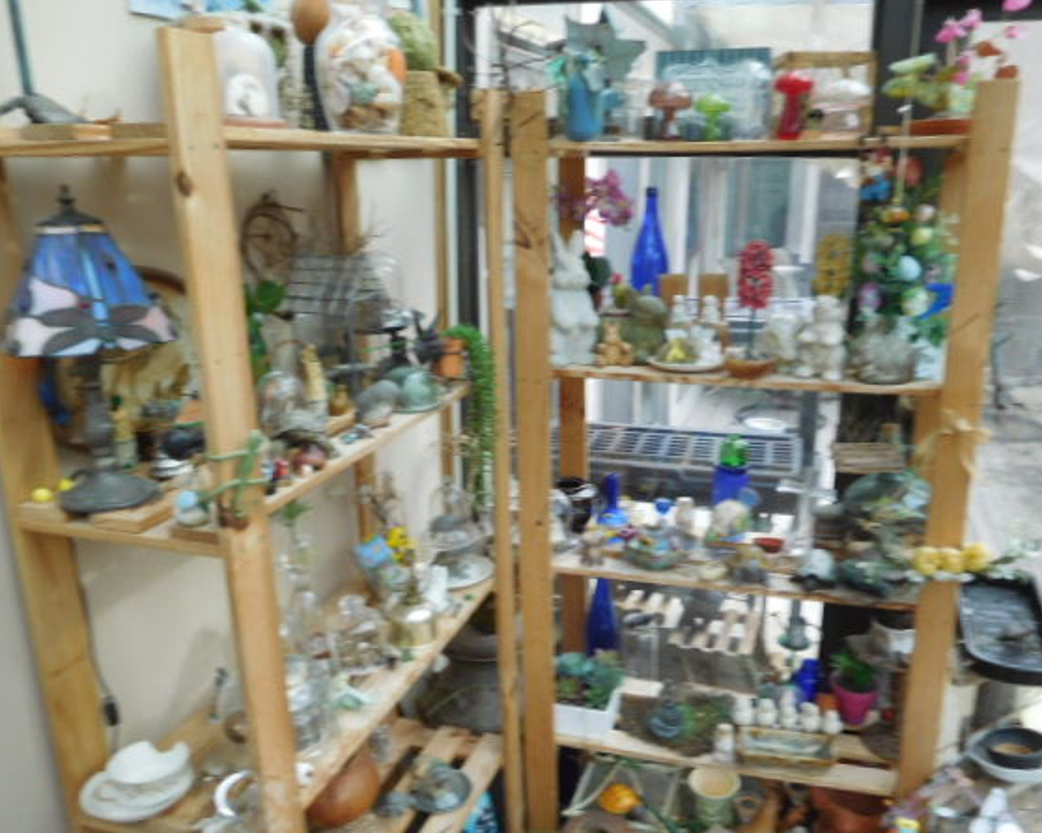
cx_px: 571
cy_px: 430
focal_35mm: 28
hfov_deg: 62.1
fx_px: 863
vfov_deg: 51.5
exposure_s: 1/40
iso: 125
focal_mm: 4.5
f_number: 3.4
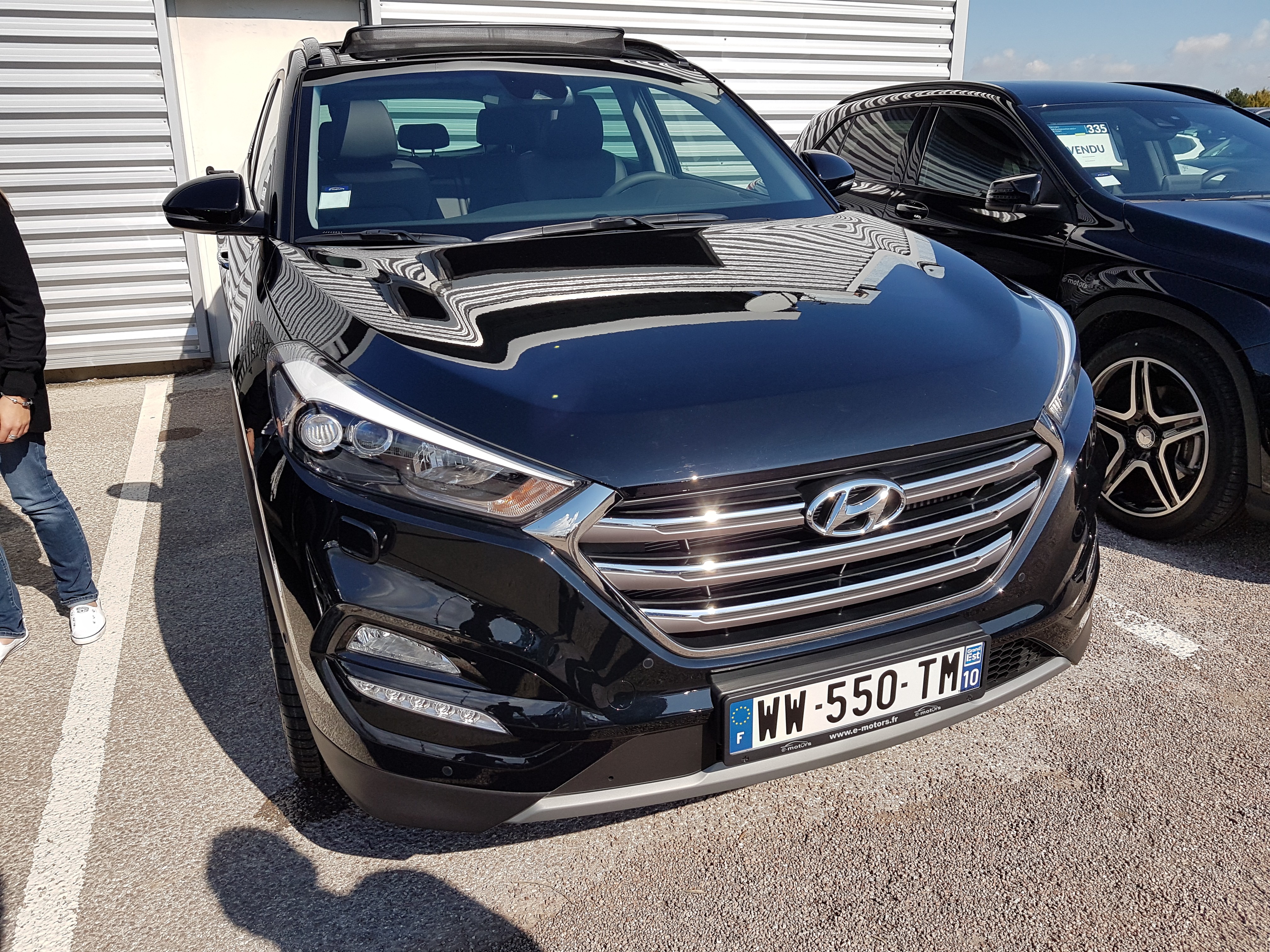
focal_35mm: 26
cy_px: 476
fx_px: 954
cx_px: 635
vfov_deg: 53.1
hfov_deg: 67.3
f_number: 1.7
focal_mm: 4.2
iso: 40
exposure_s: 1/2144
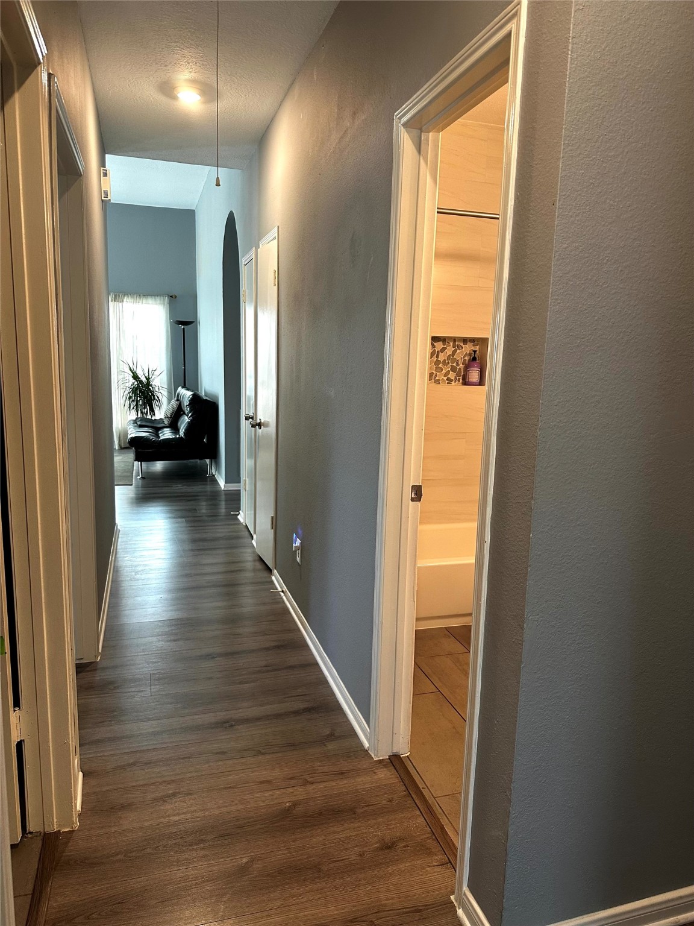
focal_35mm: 24
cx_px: 347
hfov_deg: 56.8
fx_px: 642
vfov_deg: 71.6
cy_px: 463
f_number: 1.78
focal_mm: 6.86
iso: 200
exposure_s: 1/60
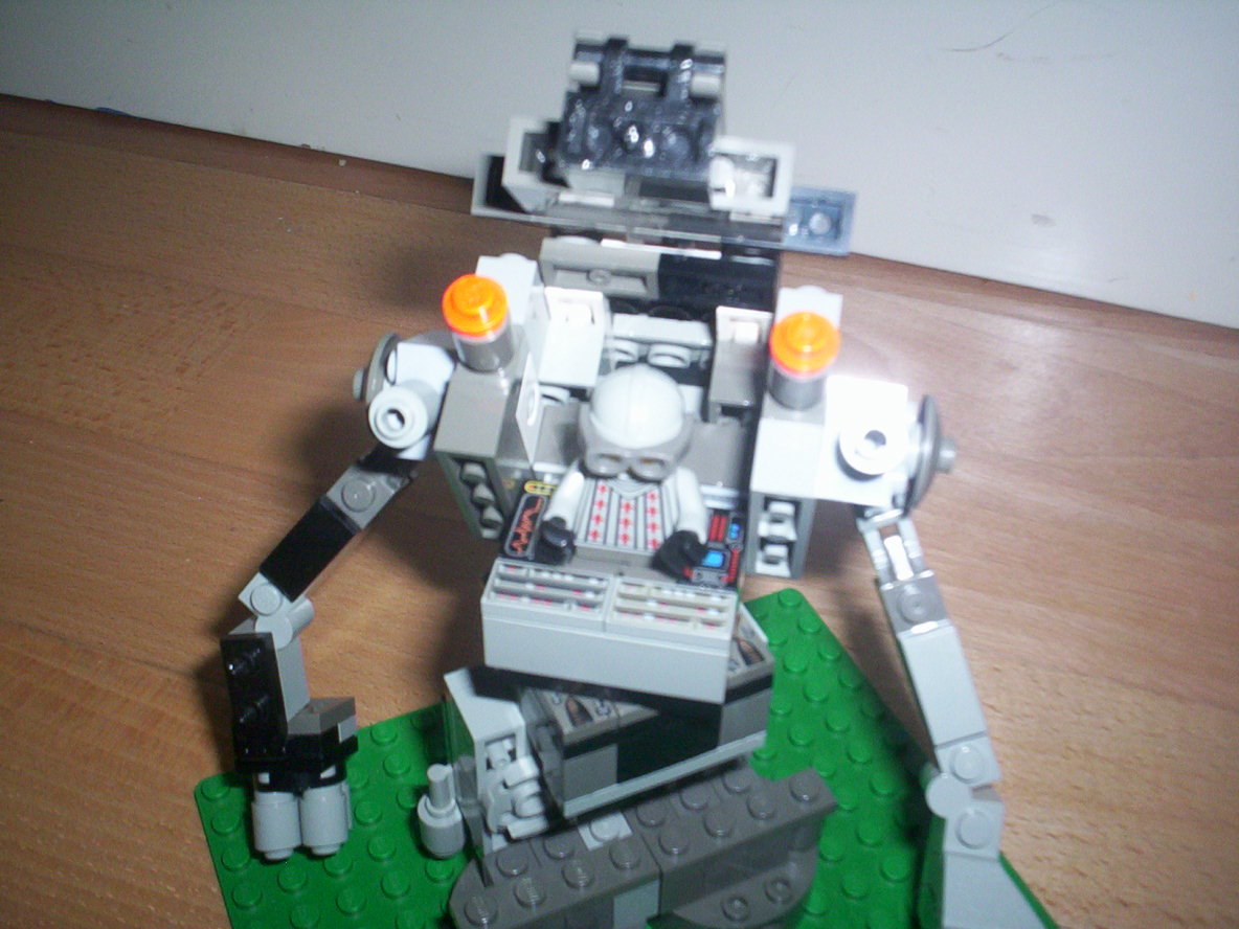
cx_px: 620
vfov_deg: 37.7
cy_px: 464
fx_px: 1360
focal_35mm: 38
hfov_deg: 49.0
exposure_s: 1/60
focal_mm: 4.99
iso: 140
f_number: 4.5
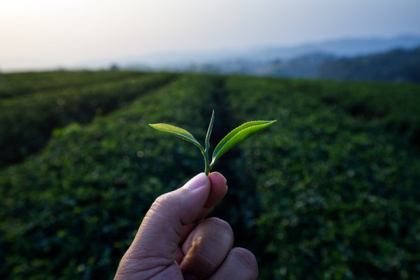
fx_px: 409
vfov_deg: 37.9
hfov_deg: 54.4
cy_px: 140
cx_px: 210
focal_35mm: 35
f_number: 8
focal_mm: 35
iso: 100
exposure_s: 1/200
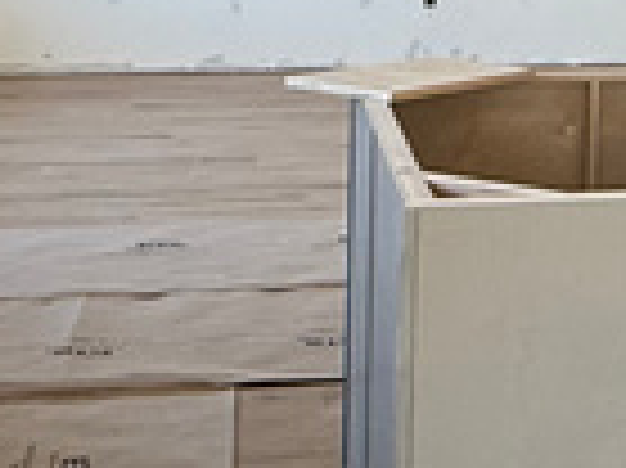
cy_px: -212
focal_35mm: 103
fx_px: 1861
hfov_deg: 18.0
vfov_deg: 13.6
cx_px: 793
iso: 125
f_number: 2.2
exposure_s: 1/99
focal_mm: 2.22
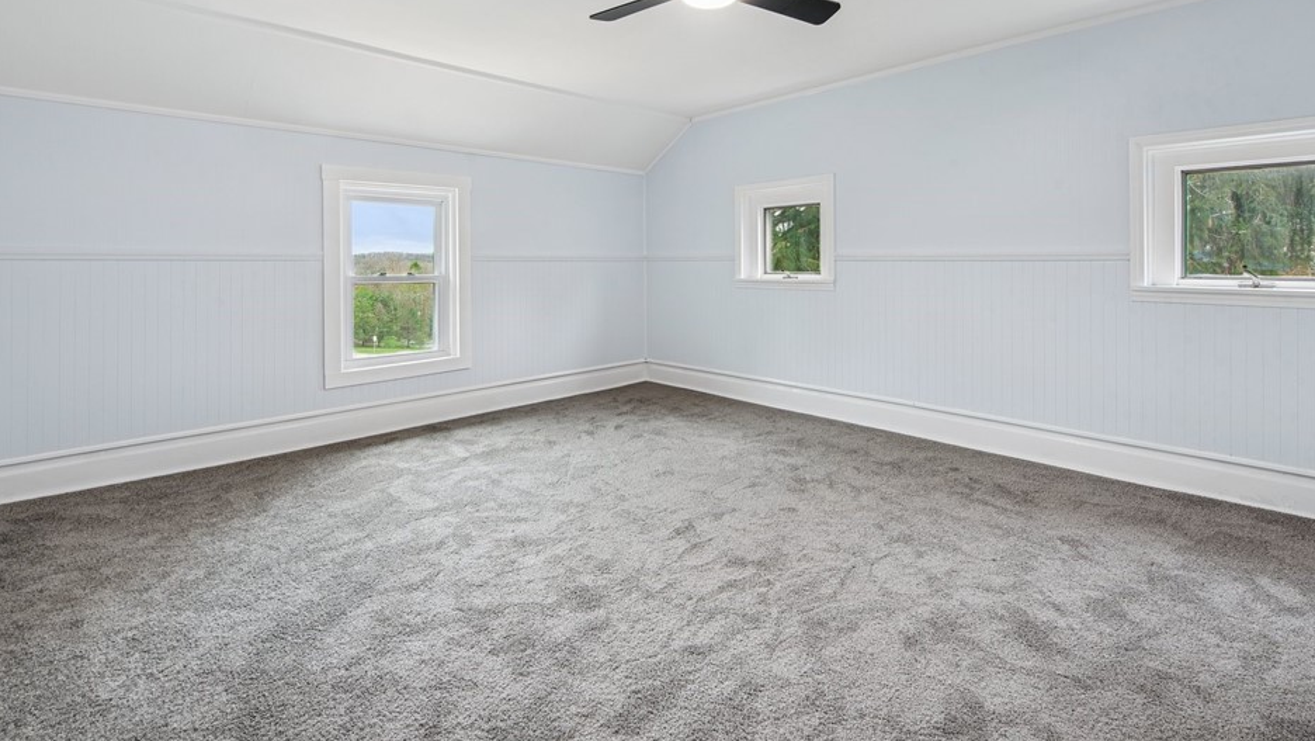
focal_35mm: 17
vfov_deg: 62.8
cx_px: 662
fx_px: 593
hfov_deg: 95.9
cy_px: 266
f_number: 11
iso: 50
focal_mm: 14
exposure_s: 1/2.5
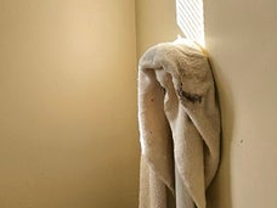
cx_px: -105
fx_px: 688
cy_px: -123
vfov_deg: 15.5
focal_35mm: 86
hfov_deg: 20.4
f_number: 1.7
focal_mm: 6.3
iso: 32
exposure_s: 1/182
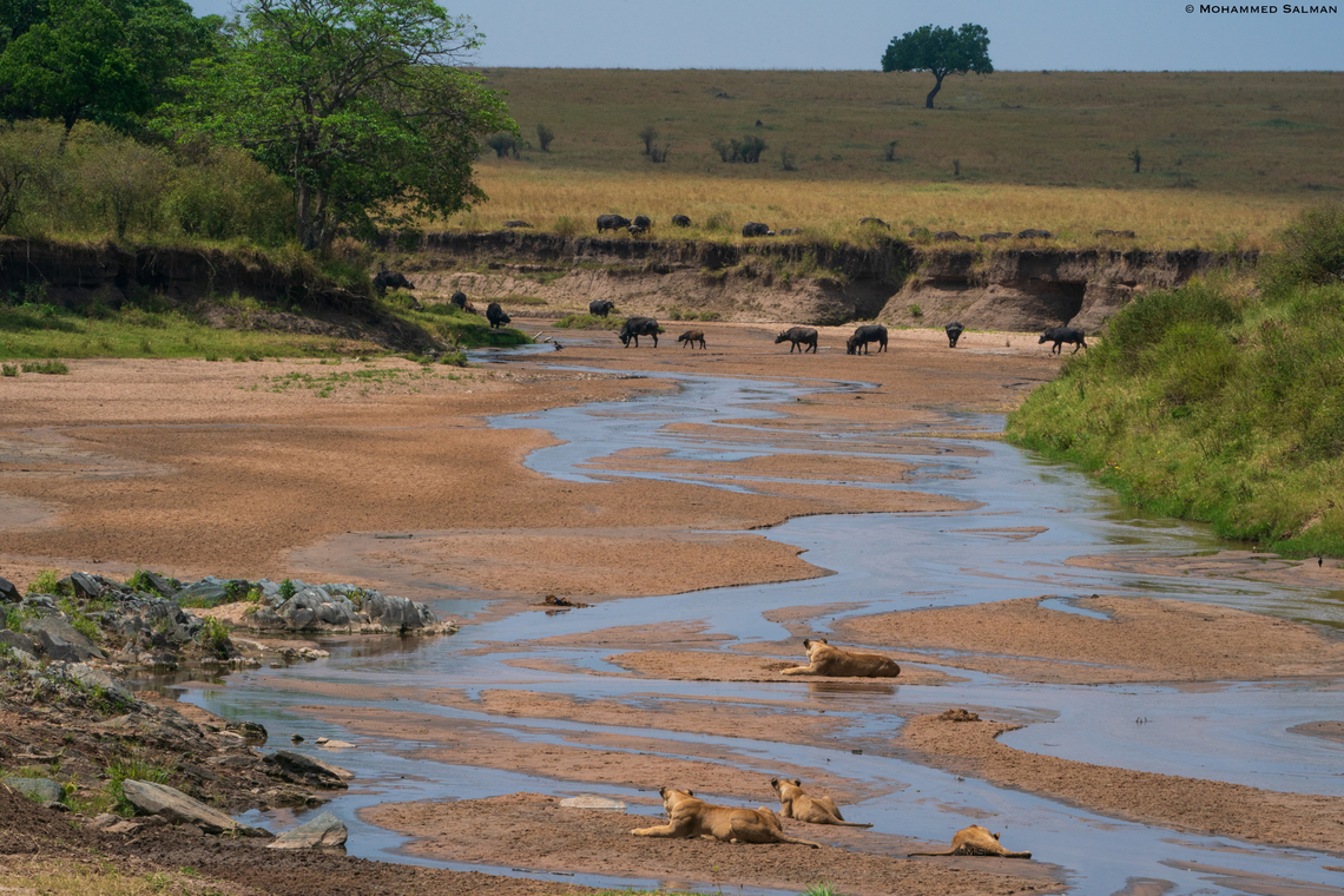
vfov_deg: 6.9
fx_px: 7466
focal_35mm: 200
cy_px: 448
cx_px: 672
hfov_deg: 10.3
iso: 500
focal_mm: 200
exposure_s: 1/200
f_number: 32
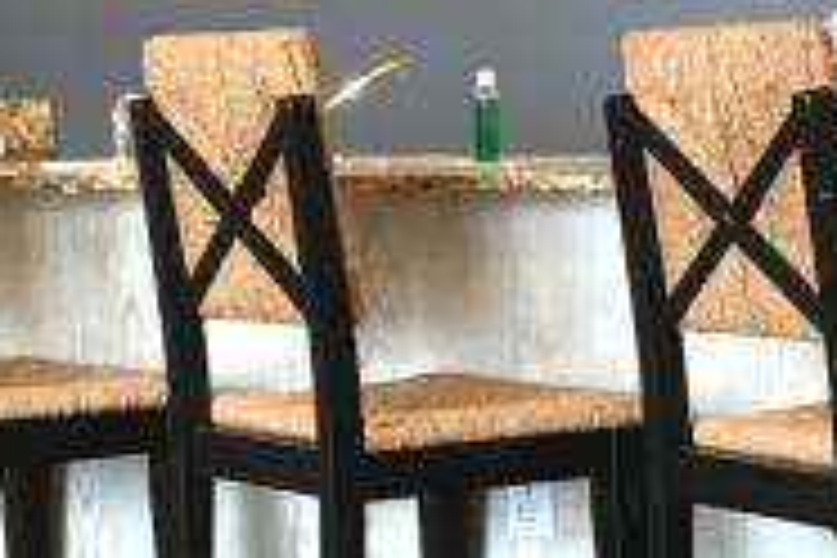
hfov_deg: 15.8
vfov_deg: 10.5
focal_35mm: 130
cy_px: 198
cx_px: 464
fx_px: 3022
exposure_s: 1/30
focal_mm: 4.15
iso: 64
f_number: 2.2
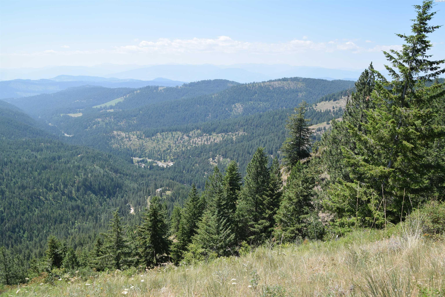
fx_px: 371
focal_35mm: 30
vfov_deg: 43.6
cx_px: 222
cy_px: 148
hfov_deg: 61.9
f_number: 9
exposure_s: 1/320
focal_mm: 20
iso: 200
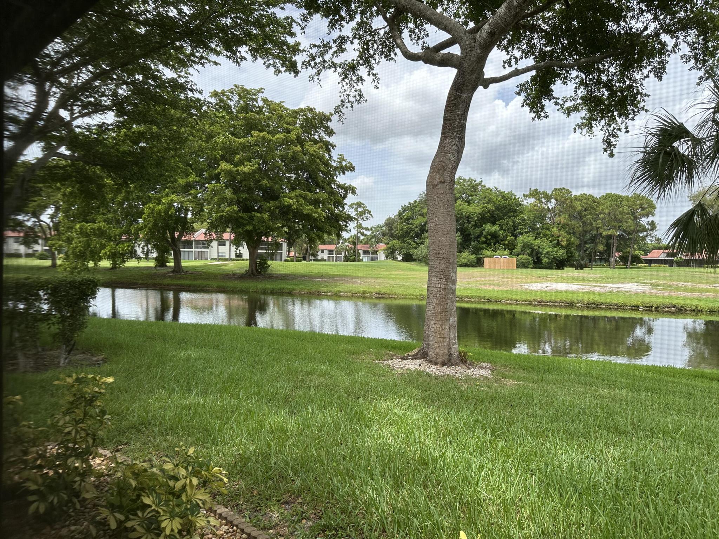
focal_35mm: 24
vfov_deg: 56.8
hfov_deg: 71.6
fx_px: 498
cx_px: 360
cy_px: 270
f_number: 1.78
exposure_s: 1/1845
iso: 80
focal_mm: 6.86
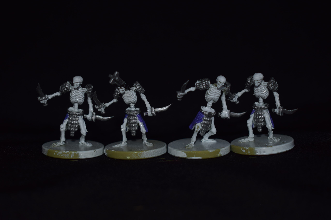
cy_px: 110
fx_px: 579
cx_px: 166
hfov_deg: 31.9
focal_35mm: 63
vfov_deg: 21.6
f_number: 5
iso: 200
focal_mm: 42
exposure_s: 1/30
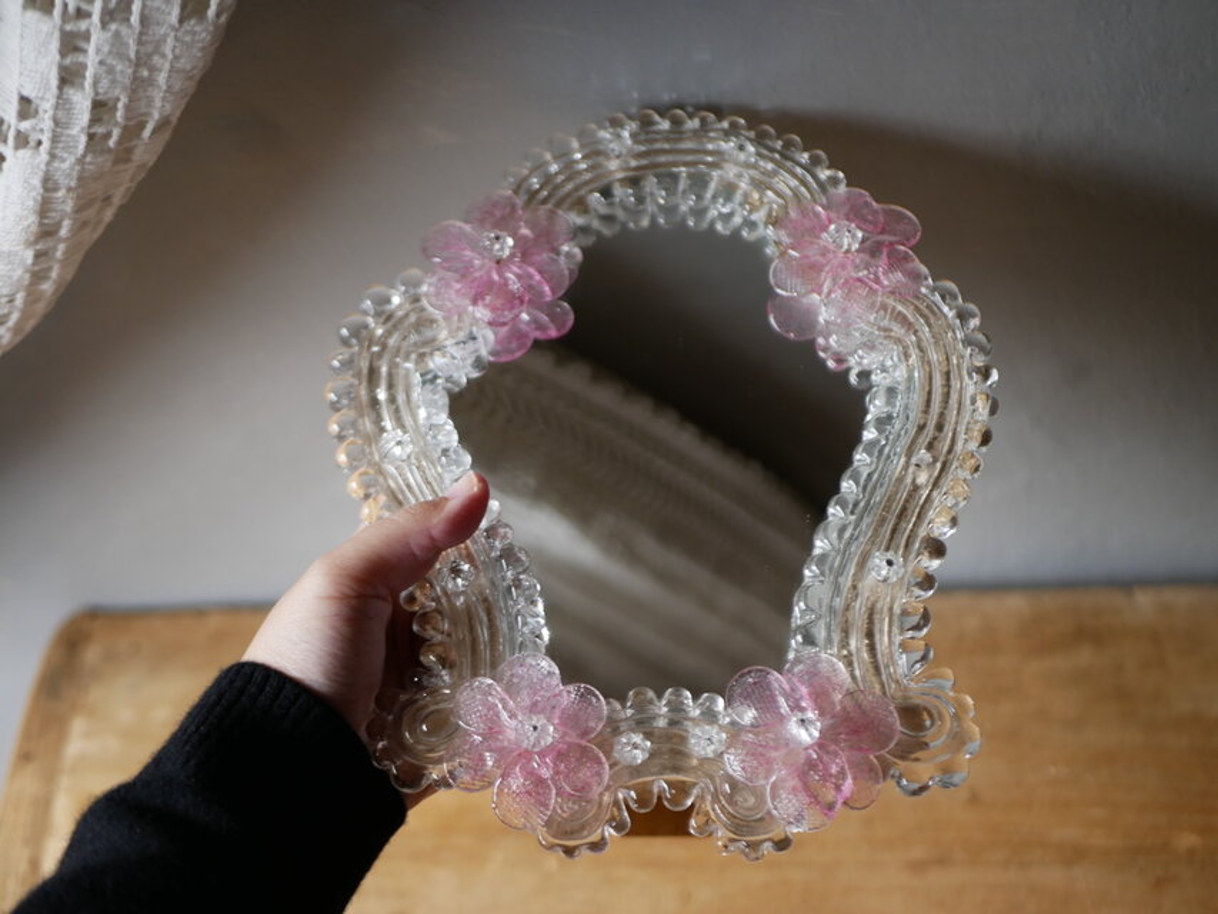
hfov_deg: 38.2
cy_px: 457
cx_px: 609
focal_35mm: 50
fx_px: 1760
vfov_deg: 29.1
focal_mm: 25
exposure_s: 1/125
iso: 400
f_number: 1.7
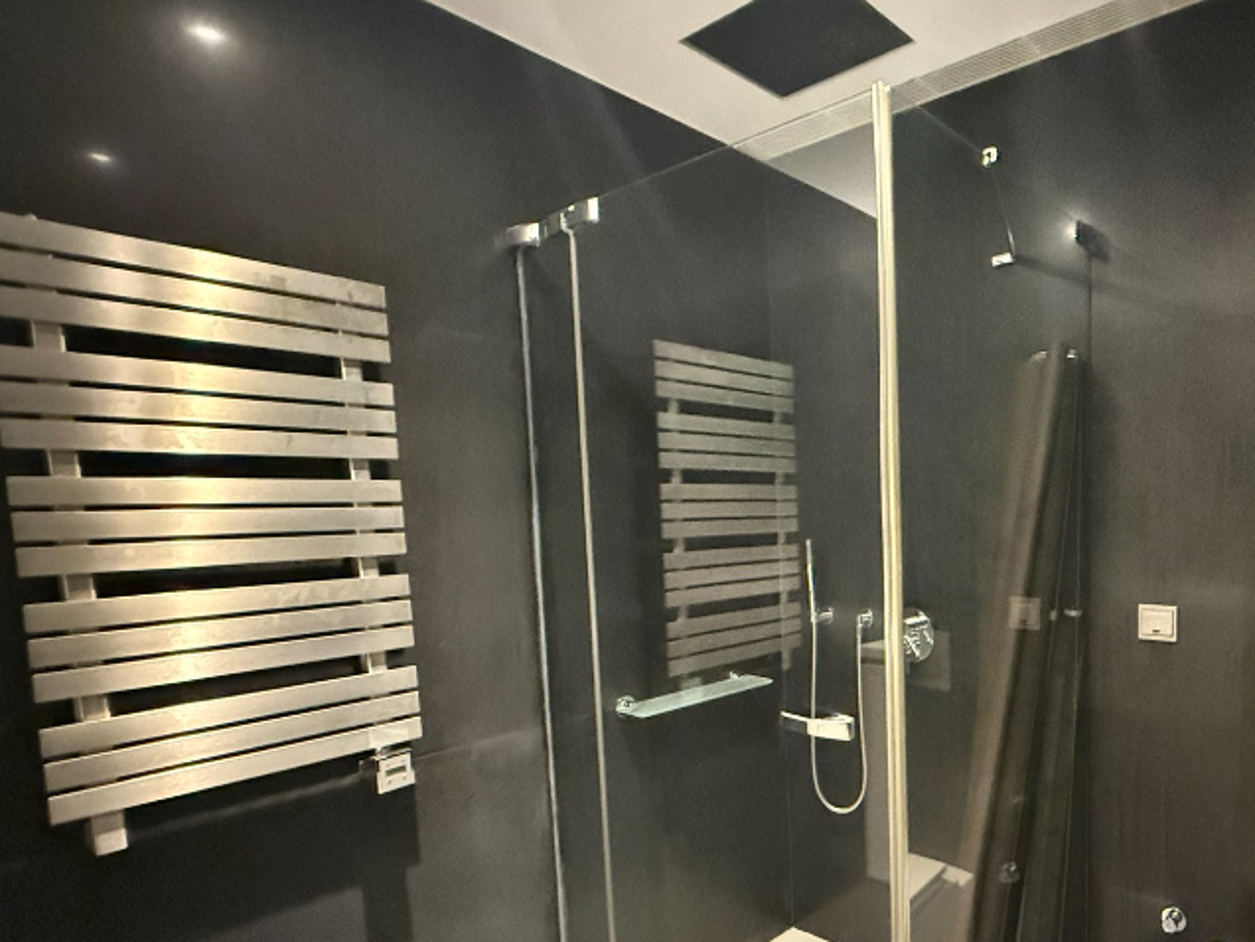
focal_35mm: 22
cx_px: 894
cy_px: 575
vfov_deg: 60.5
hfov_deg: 72.6
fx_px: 798
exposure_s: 1/23
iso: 2500
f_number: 2.2
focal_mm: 2.22
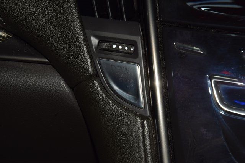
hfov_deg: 19.5
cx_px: 122
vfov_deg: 13.0
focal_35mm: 105
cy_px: 82
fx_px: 715
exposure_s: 1/125
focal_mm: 70
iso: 100
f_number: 8
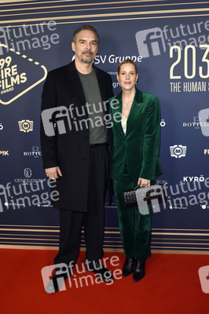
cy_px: 157
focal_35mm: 30
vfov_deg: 62.0
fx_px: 262
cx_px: 104
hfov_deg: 43.5
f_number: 5
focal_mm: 30
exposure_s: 1/320
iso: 640
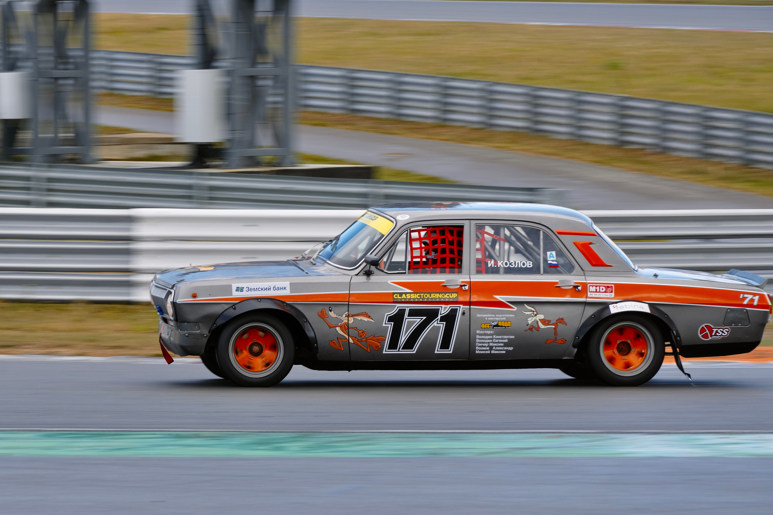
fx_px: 5518
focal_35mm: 257
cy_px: 258
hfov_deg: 8.0
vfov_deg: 5.3
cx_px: 386
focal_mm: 171.3
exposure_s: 1/125
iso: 160
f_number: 10
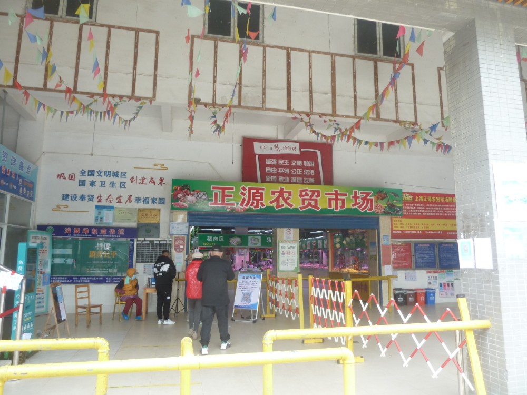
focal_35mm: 25
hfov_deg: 69.4
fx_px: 381
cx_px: 264
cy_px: 198
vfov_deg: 54.9
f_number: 3.3
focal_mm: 4.1
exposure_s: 1/30
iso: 100
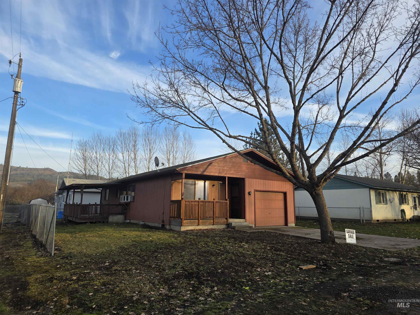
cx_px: 210
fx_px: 279
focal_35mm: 23
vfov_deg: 58.9
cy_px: 158
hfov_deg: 73.9
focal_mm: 6.3
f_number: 1.7
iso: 25
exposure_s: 1/359
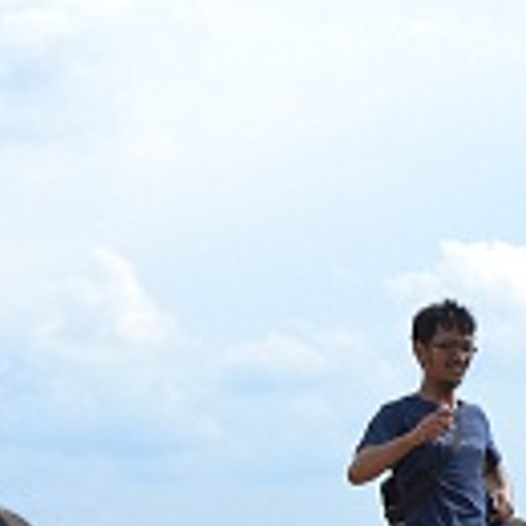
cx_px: 617
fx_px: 2725
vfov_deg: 11.0
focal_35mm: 159
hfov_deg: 10.8
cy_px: 332
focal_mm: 35
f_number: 7.1
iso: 100
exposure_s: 1/200
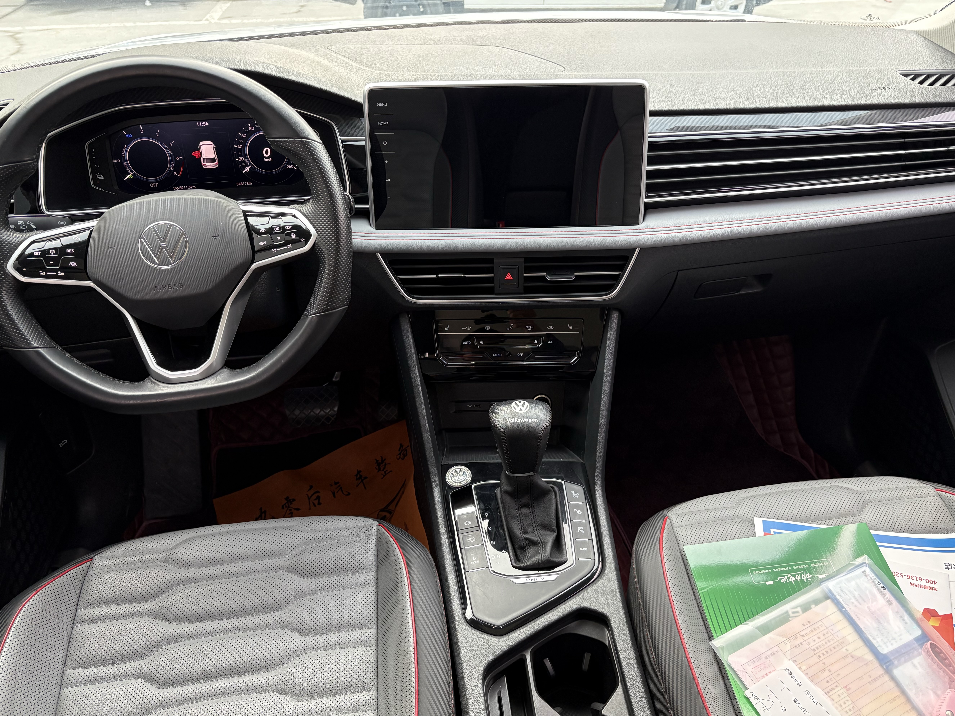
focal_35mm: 28
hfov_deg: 63.4
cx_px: 491
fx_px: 772
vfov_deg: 49.7
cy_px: 342
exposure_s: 1/163
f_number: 1.6
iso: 125
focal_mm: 5.96
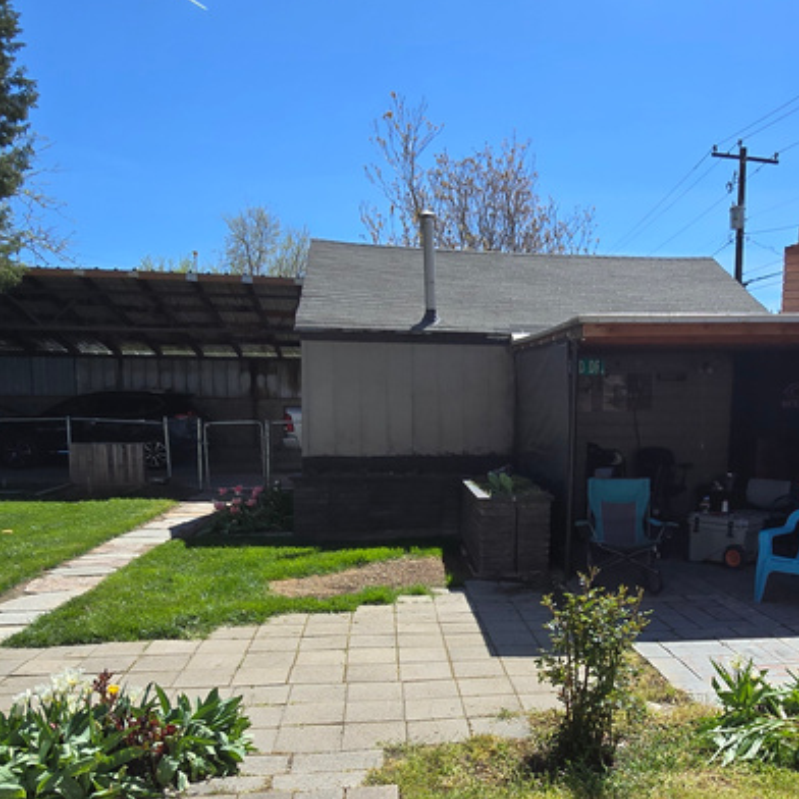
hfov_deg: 53.0
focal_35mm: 30
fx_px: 783
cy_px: 510
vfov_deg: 53.3
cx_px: 530
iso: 50
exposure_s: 1/2410
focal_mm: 2.2
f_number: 2.2
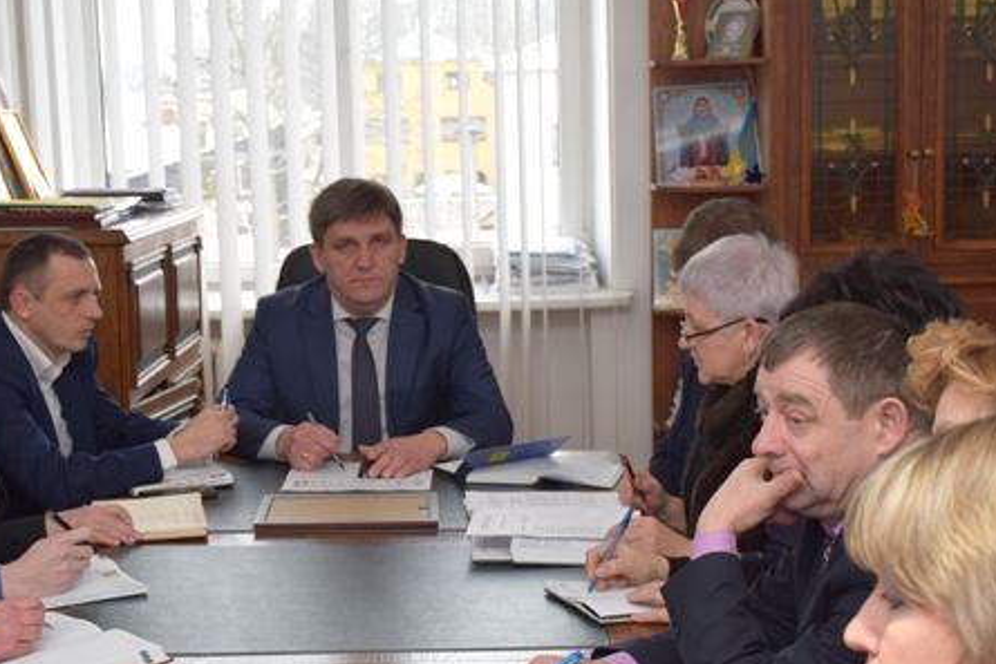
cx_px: 436
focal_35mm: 69
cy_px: 395
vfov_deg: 19.7
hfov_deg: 29.2
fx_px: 1910
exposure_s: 1/125
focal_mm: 32
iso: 500
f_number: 5.6
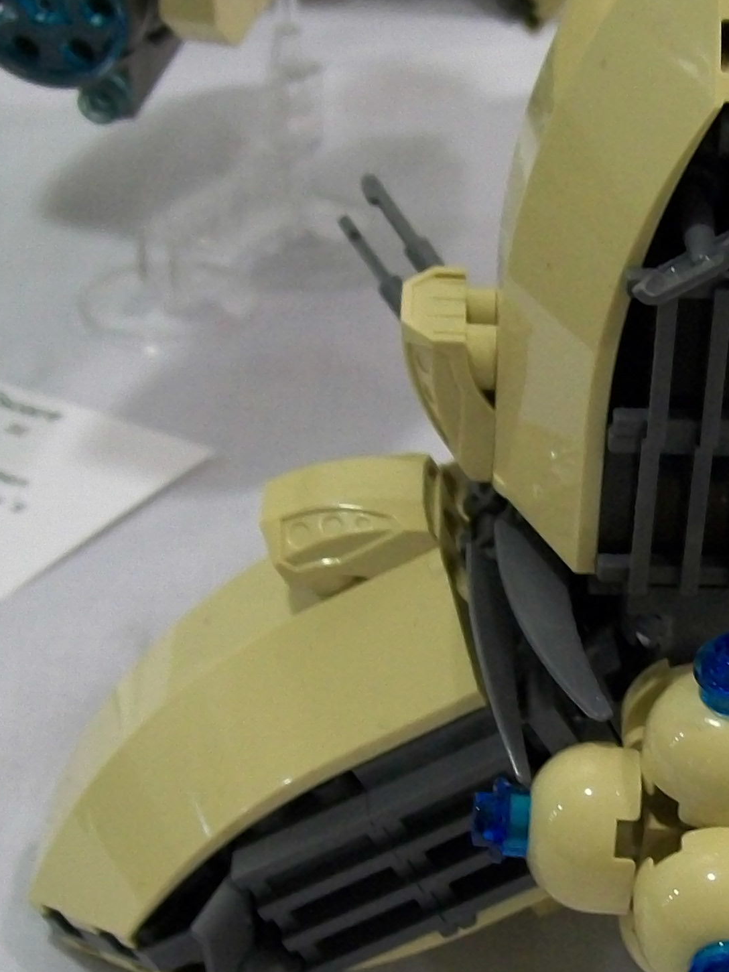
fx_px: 2275
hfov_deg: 17.8
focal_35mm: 81
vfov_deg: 24.1
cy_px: 592
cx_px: 717
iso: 160
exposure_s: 1/30
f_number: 2.7
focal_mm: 6
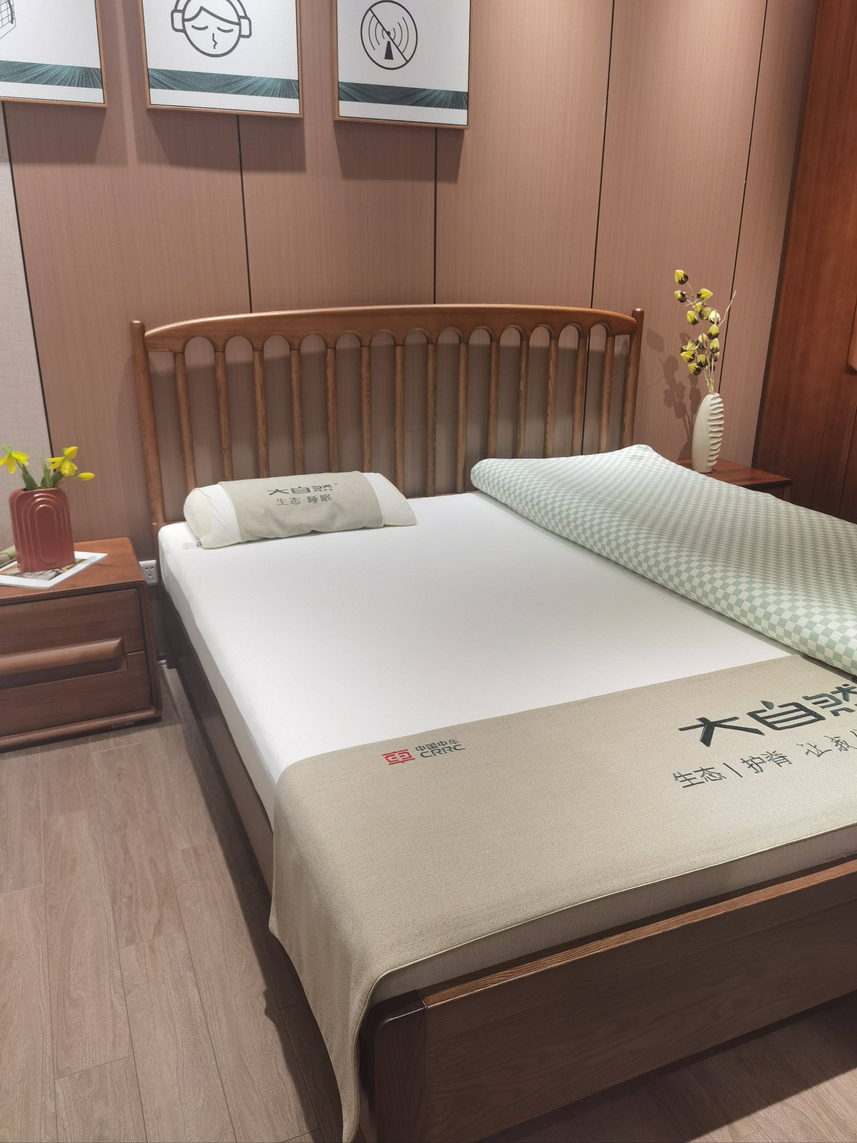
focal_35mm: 27
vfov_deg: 65.3
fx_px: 891
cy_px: 572
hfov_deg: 51.4
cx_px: 428
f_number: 1.9
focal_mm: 6.71
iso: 100
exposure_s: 1/100
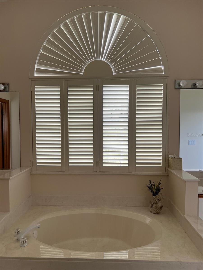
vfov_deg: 67.3
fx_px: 203
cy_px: 135
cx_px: 102
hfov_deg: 53.1
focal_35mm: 26
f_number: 1.5
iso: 64
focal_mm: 5.7
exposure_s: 1/148
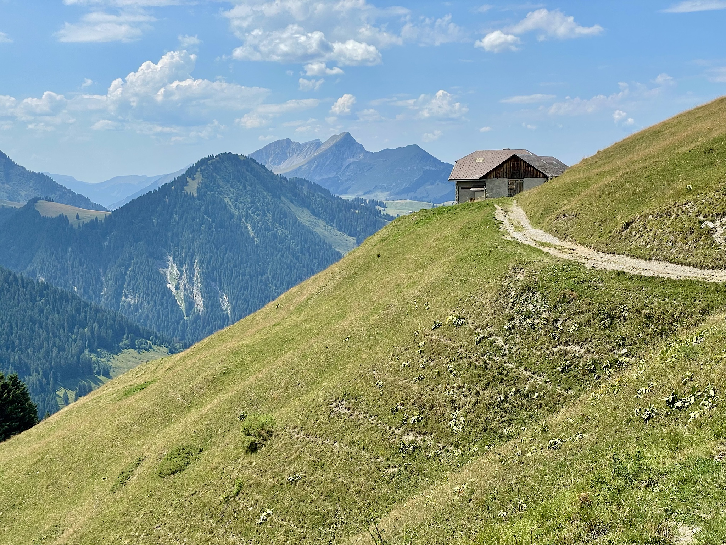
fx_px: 1091
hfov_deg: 36.8
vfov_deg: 28.0
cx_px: 363
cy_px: 272
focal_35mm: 52
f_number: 2
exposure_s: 1/2179
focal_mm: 6
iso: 25
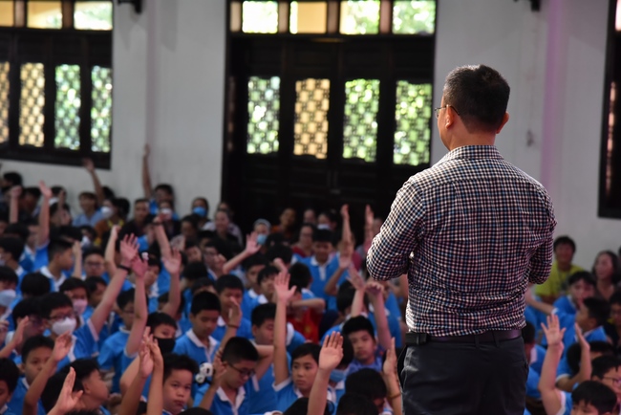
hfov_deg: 17.1
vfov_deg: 11.4
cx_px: 310
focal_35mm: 120
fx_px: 2071
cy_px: 208
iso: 4000
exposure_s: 1/125
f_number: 5.6
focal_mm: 120
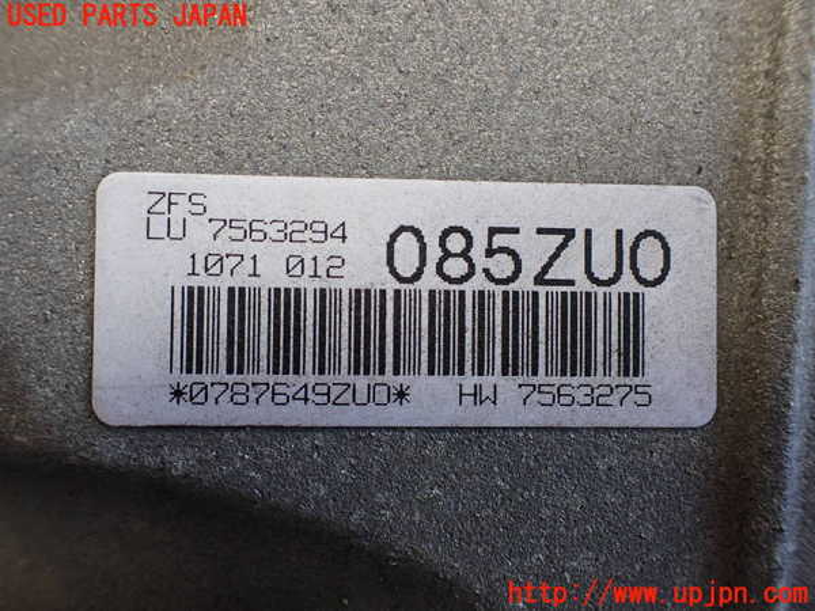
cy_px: 306
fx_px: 706
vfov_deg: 46.8
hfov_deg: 60.0
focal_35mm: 30
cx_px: 408
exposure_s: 1/125
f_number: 2.3
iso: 200
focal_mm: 5.4
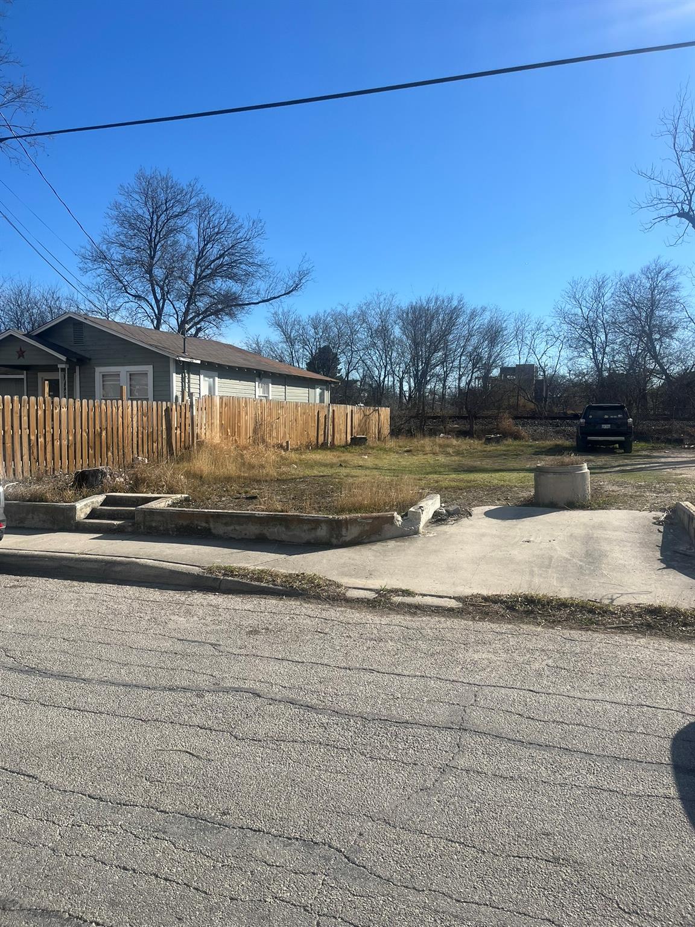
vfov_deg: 67.3
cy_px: 464
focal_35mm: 26
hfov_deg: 53.1
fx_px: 696
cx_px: 348
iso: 50
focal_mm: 5.1
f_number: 1.6
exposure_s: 1/4484
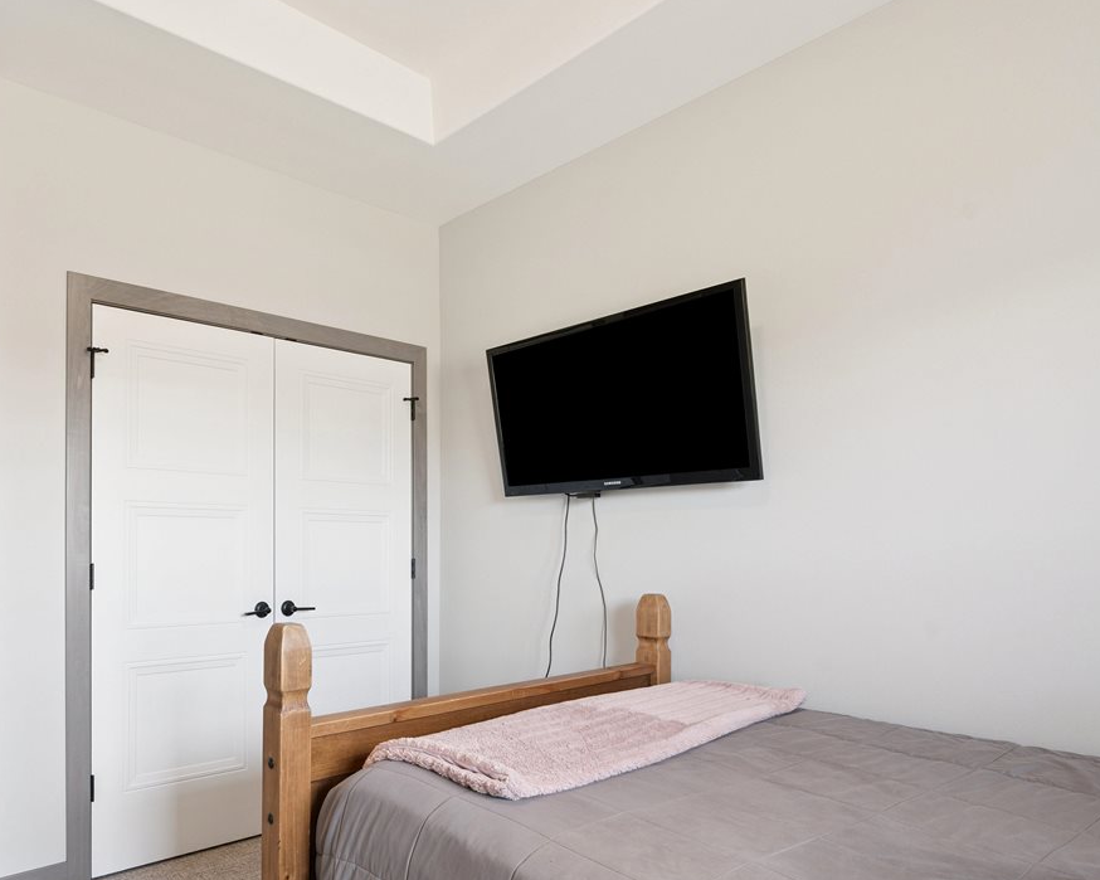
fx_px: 716
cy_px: 523
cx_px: 308
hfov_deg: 71.2
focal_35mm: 22
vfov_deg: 62.6
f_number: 8
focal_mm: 16
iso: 400
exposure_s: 1/20
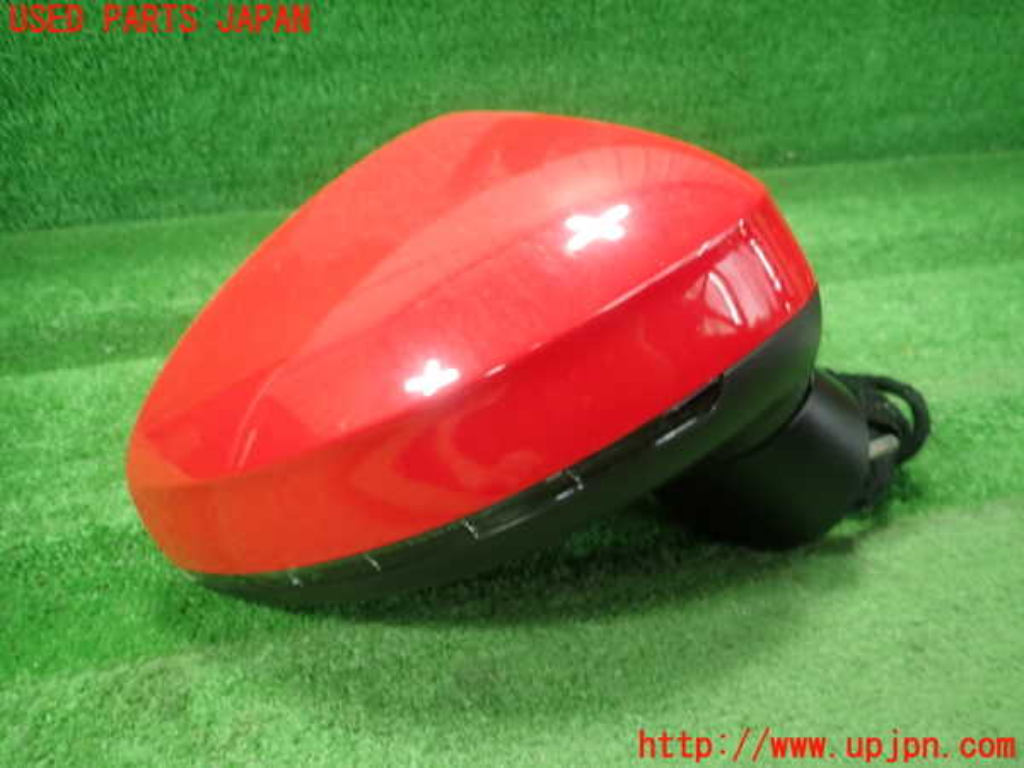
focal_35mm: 25
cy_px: 384
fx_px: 740
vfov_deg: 54.9
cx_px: 512
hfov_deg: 69.4
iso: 200
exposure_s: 1/60
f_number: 2
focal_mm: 4.5
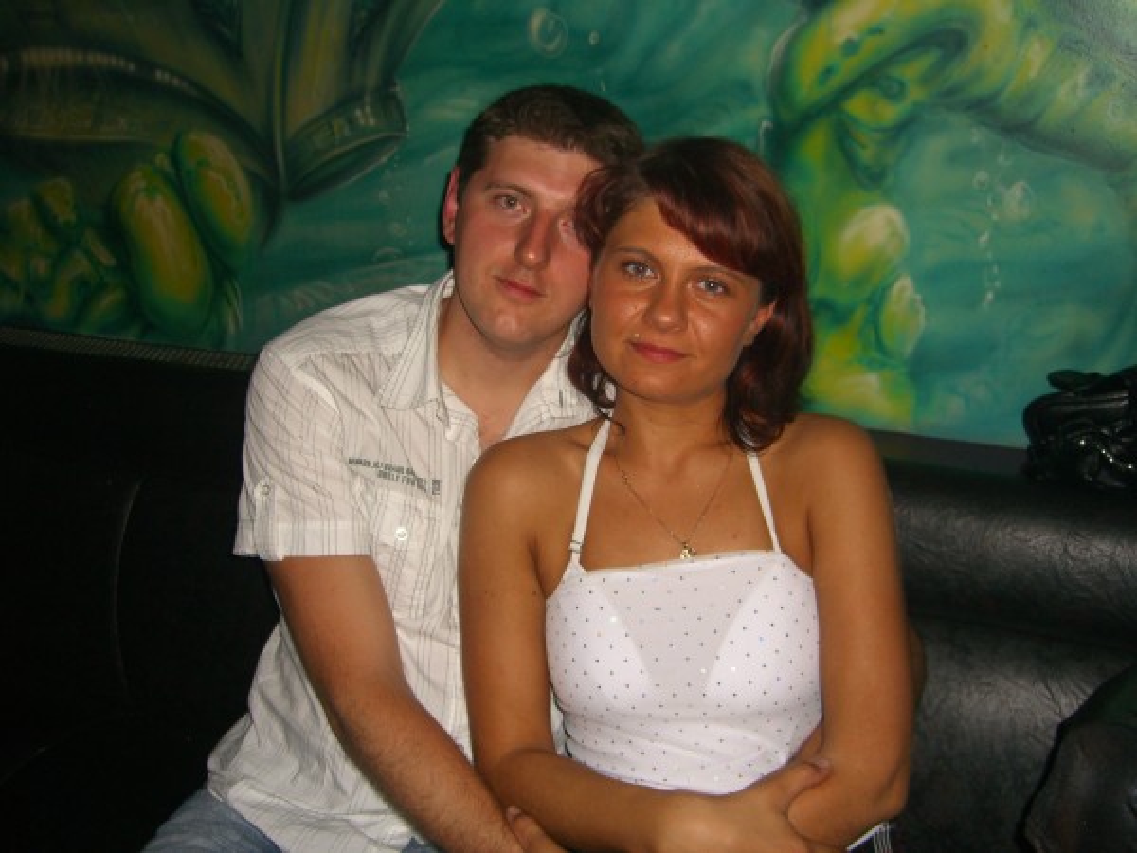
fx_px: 1248
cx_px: 568
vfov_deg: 37.7
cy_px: 426
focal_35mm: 38
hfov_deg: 49.0
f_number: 2.8
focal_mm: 7.9
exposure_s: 1/60
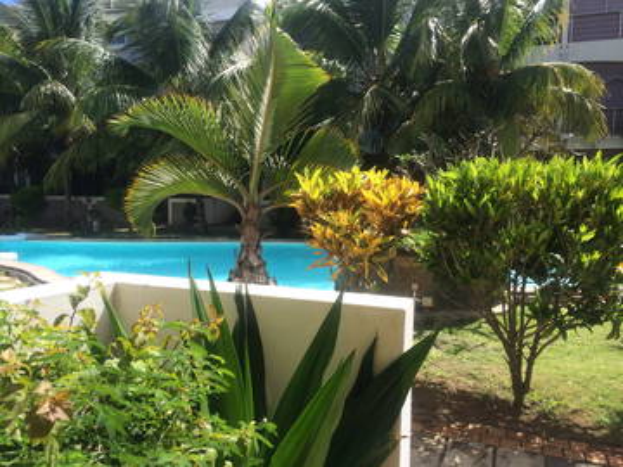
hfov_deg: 60.0
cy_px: 234
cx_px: 312
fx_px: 540
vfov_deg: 46.8
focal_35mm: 30
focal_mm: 4.12
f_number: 2.2
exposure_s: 1/1080
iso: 32
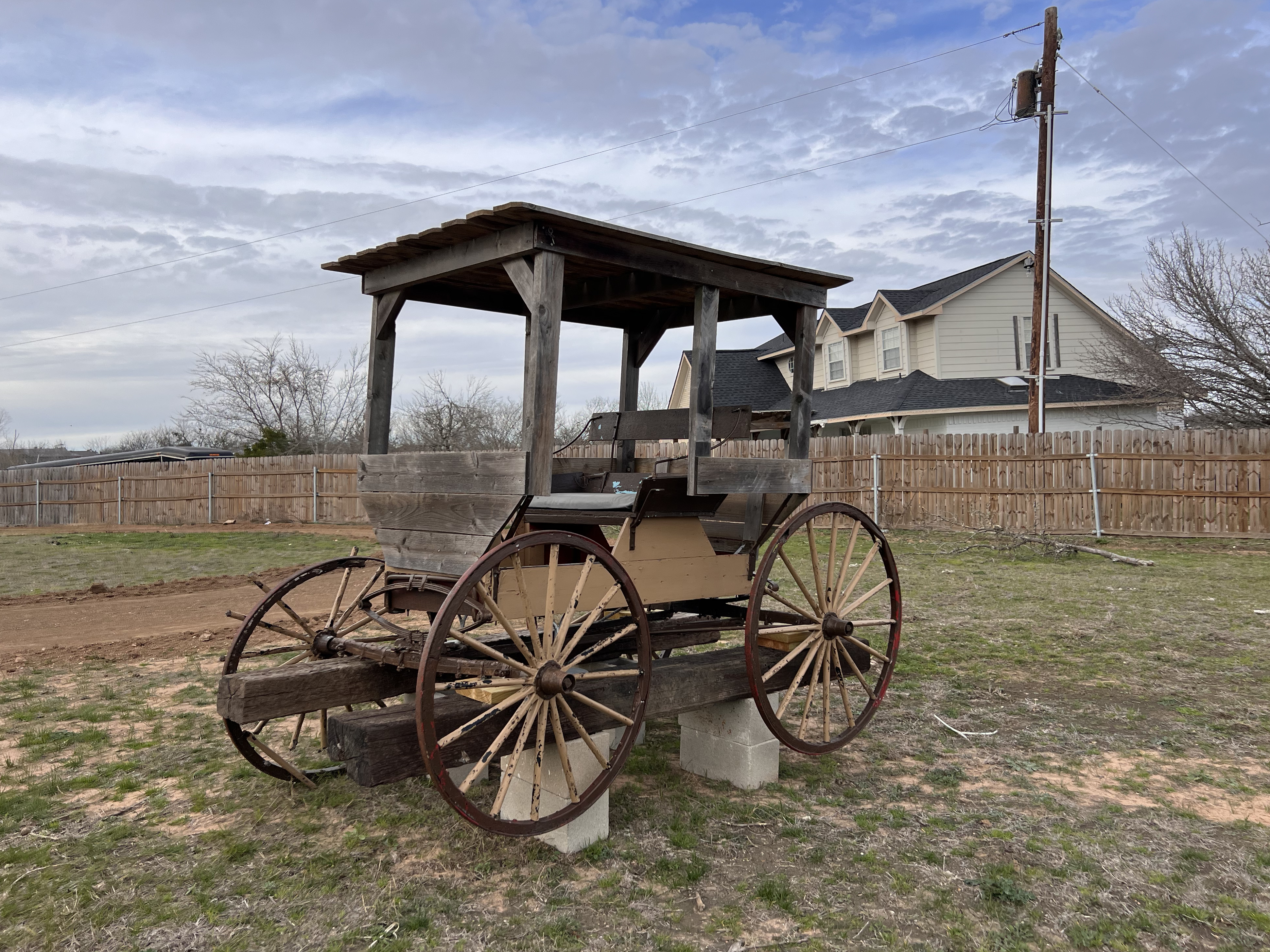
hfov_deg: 65.3
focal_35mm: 27
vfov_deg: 51.4
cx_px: 641
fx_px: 991
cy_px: 470
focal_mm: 5.7
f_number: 1.5
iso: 50
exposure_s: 1/2083
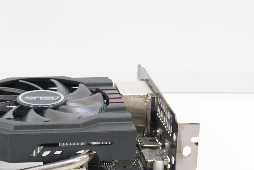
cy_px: 144
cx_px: 12
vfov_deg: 13.5
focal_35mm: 101
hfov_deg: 19.7
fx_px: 712
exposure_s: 1/20
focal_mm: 35
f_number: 9
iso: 400
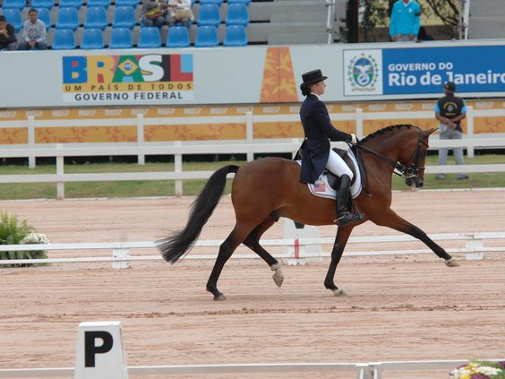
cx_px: 237
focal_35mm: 376
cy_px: 190
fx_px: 5485
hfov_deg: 5.3
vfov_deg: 4.0
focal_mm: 230
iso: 400
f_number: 6.3
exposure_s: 1/500
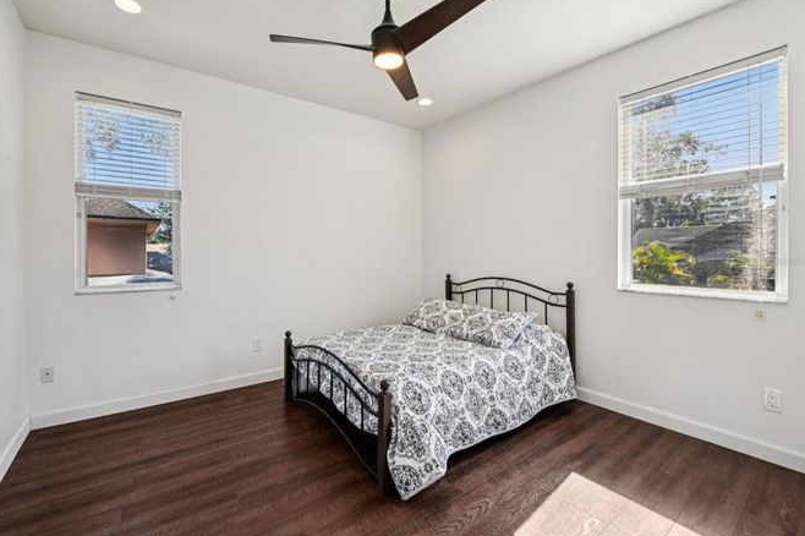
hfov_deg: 100.4
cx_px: 386
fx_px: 335
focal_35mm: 15
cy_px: 261
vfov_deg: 77.3
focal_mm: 14
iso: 400
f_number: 8
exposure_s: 1/100
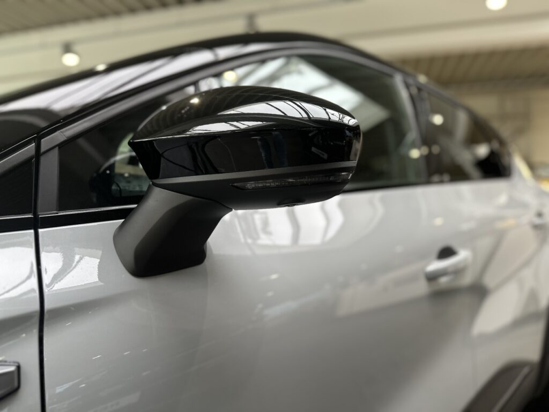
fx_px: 381
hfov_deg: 71.6
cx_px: 274
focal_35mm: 24
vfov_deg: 56.8
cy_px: 206
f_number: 1.78
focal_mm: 6.86
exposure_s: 1/71
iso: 160
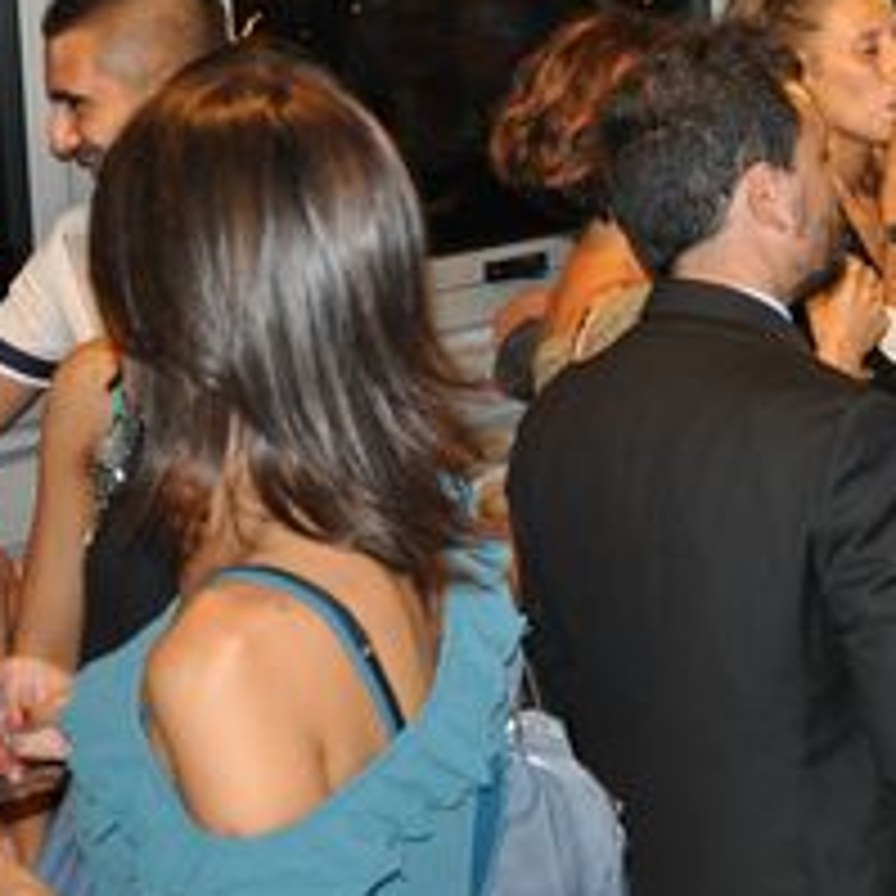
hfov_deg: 17.7
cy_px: 261
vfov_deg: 18.2
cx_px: 968
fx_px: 2782
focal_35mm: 95
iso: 800
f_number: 3.8
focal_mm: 24
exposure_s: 1/60
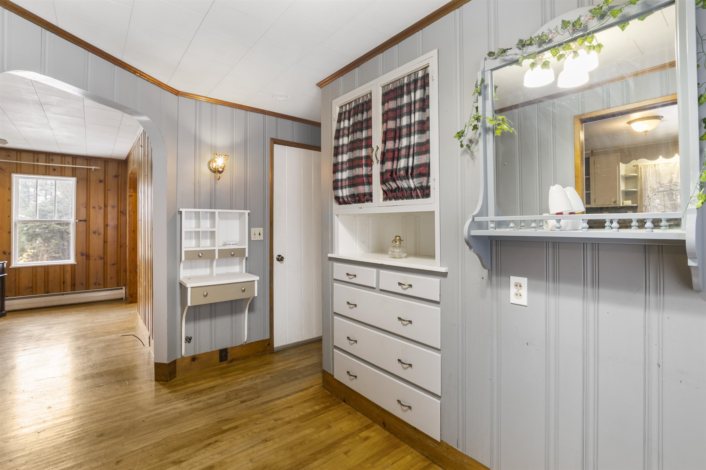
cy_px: 235
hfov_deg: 100.4
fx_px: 294
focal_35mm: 15
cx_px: 353
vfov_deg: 77.3
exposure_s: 1
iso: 64
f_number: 8
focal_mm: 10
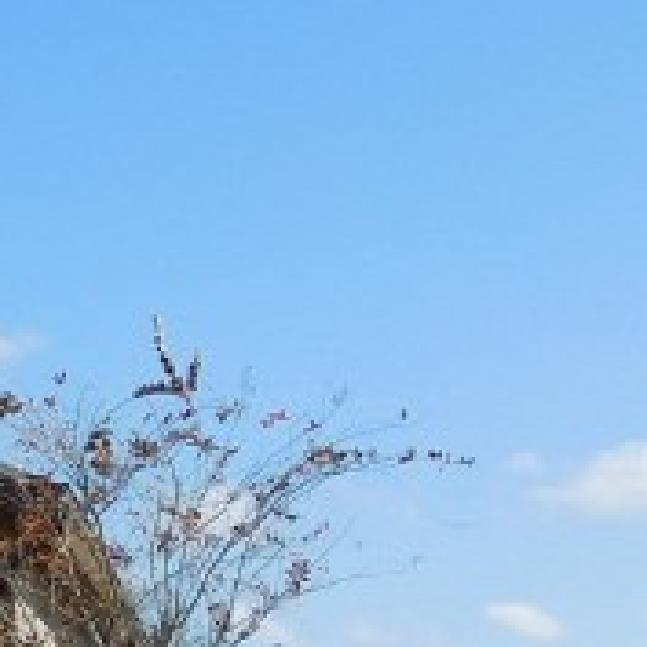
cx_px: -545
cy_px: 687
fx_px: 2707
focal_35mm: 128
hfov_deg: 12.4
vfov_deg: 13.4
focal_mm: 4.5
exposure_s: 1/500
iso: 125
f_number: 6.8
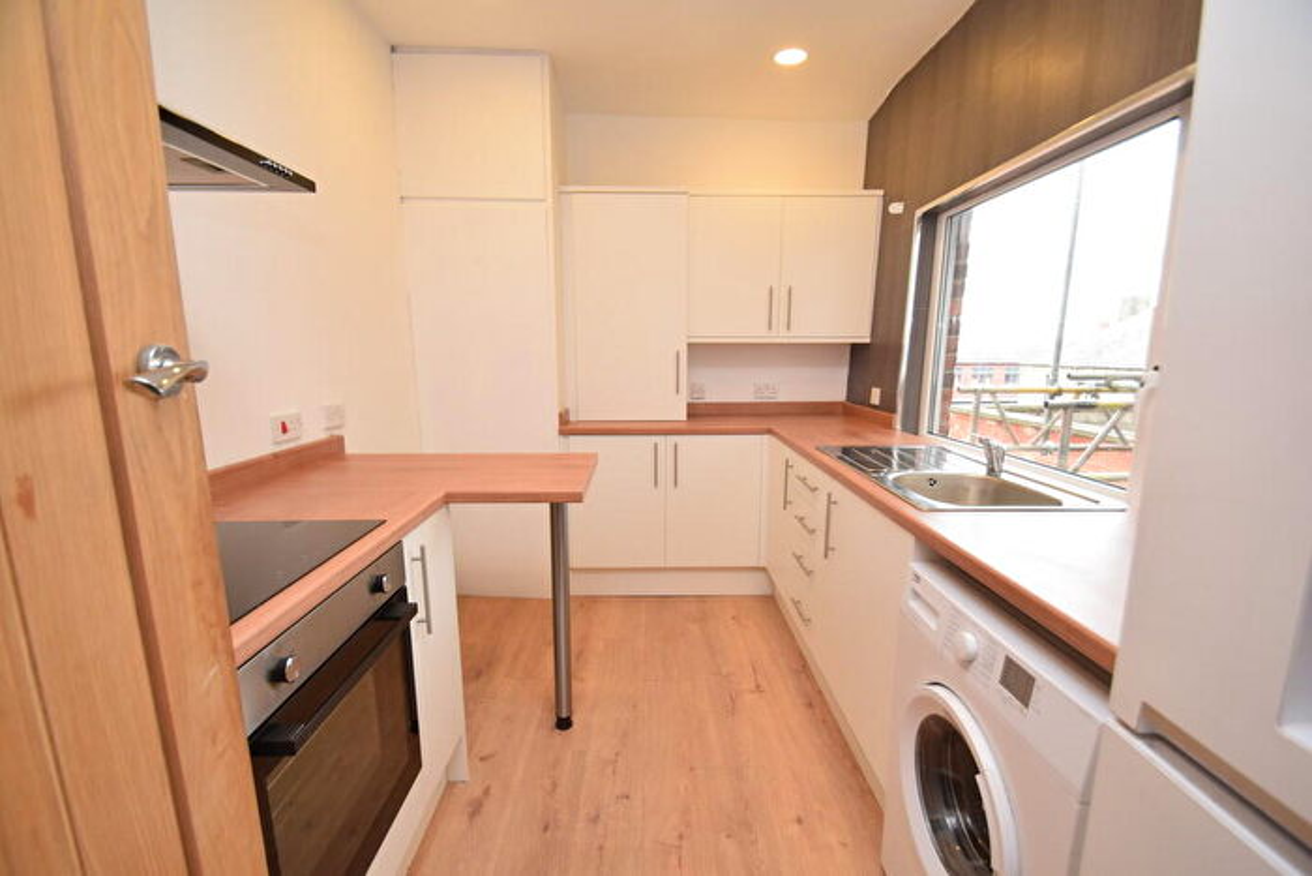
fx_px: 547
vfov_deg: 77.4
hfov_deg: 100.4
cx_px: 656
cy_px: 438
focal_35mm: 15
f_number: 5
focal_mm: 10
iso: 800
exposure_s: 1/100
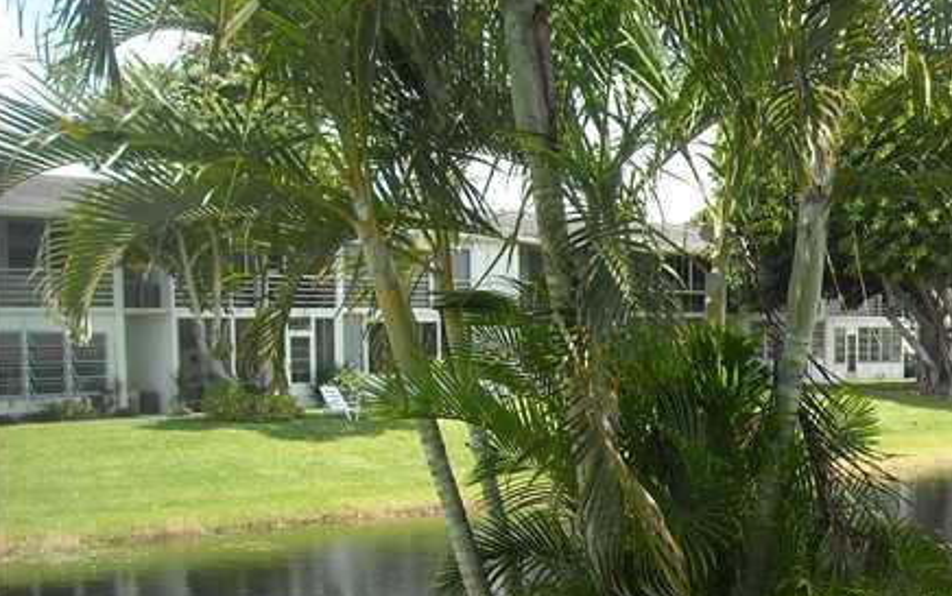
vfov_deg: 19.0
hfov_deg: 28.9
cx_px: 865
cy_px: 491
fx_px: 1765
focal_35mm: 68
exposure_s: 1/384
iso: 64
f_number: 2.8
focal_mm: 5.7
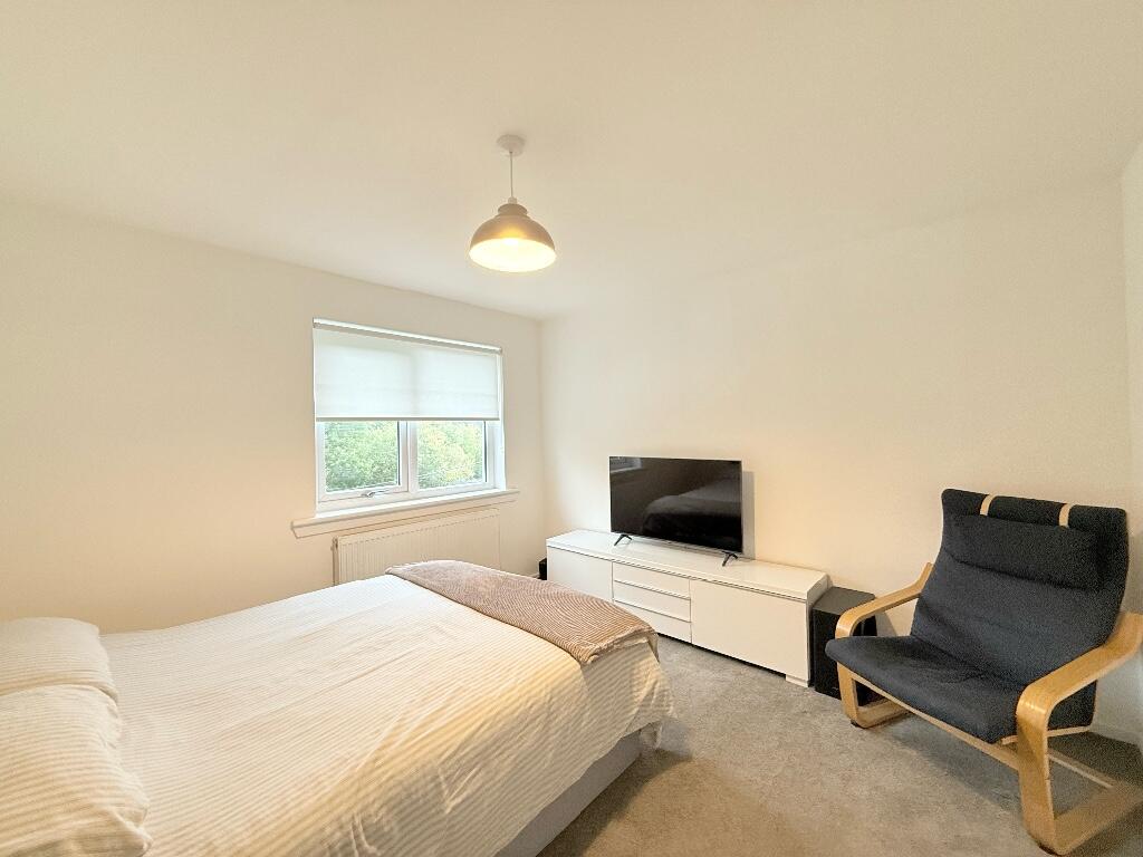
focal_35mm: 14
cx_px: 572
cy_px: 428
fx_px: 462
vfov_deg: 85.7
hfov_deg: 102.1
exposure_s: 1/100
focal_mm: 2.22
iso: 200
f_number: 2.2
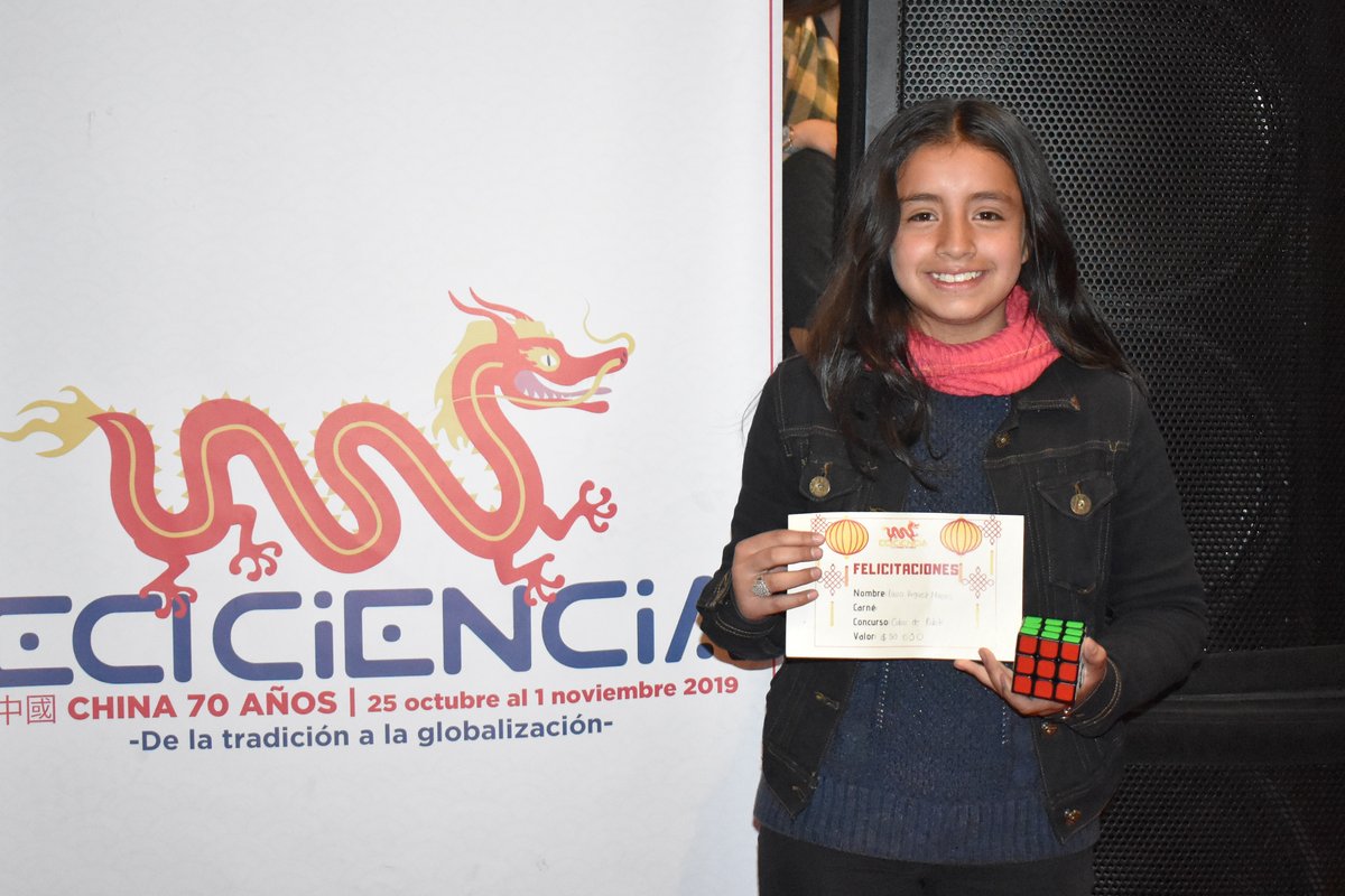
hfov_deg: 47.9
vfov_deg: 33.0
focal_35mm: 40
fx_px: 1513
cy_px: 448
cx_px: 672
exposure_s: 1/60
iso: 5600
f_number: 4
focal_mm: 27
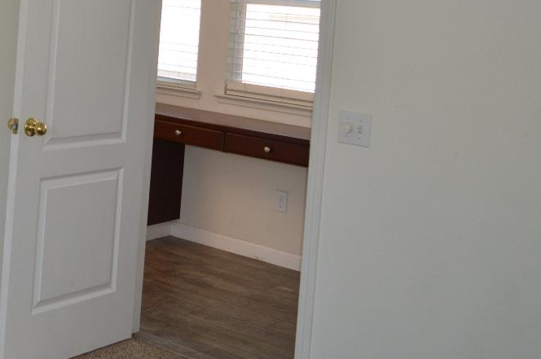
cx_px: -7
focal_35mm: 61
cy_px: 9
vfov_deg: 21.5
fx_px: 916
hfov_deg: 30.5
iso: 400
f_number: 4
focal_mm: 18
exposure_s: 1/125
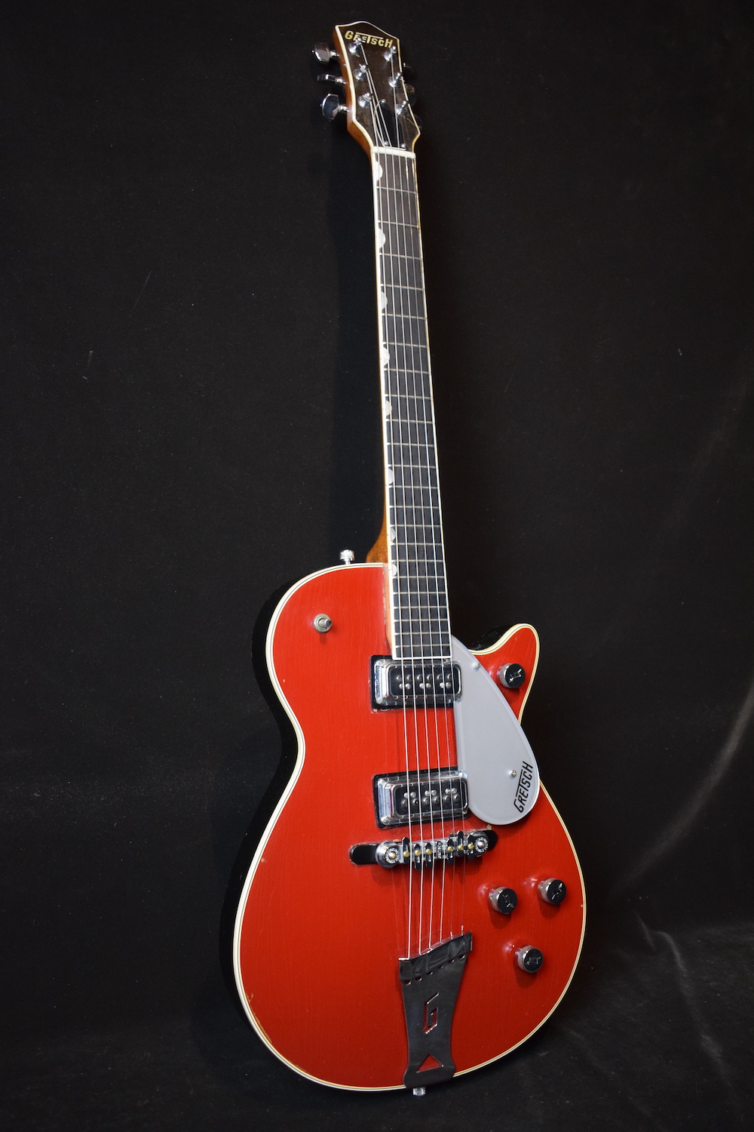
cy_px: 566
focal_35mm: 34
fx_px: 1084
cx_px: 377
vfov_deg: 55.1
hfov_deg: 38.4
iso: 2000
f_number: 3.8
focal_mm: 23
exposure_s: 1/30
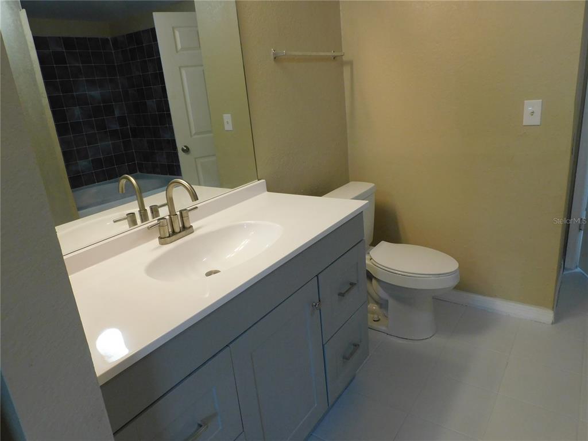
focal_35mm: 24
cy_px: 220
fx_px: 408
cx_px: 294
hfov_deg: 71.6
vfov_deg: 56.8
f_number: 3.3
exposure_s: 1/30
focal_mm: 4.3
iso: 280
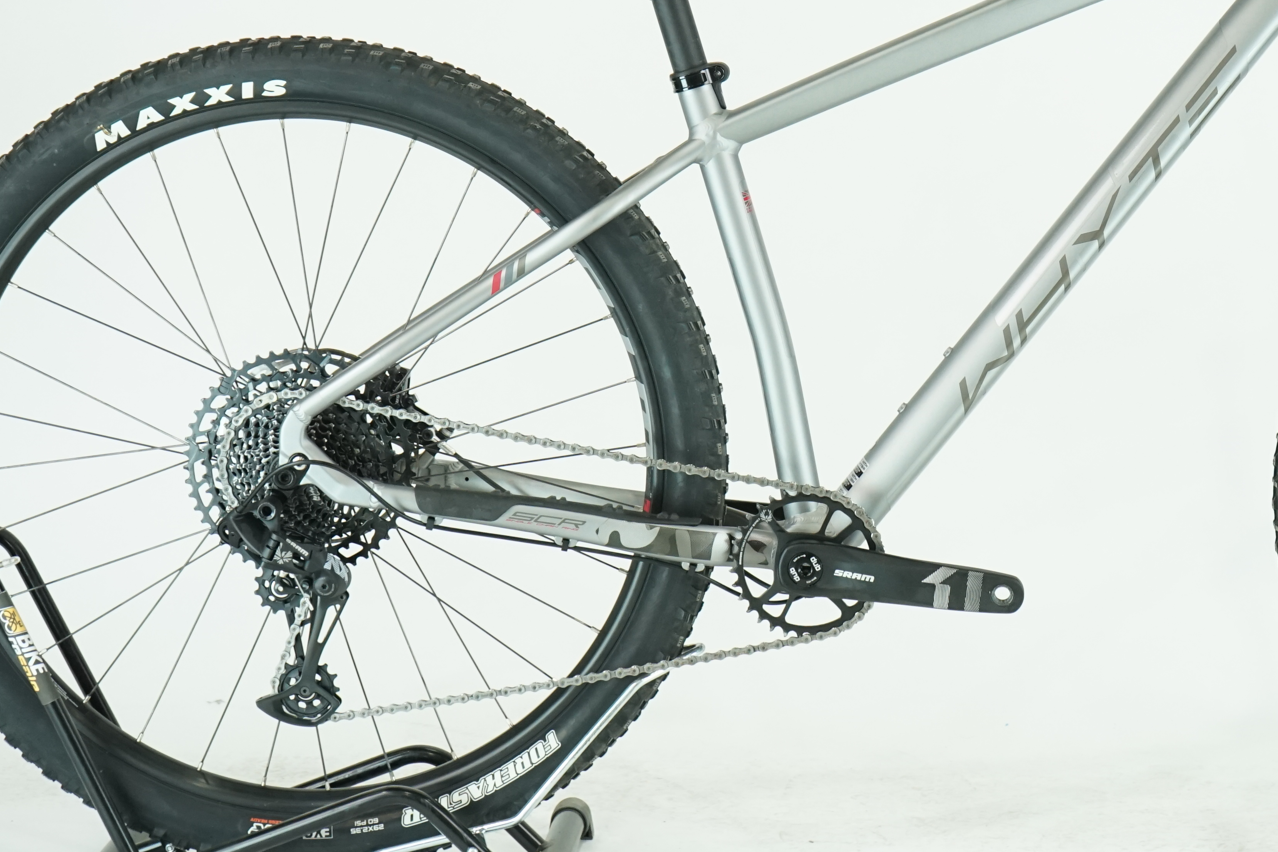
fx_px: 3337
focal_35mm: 94
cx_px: 1000
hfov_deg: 21.4
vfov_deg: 14.5
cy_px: 203
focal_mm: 52
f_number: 5.6
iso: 1600
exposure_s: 1/200
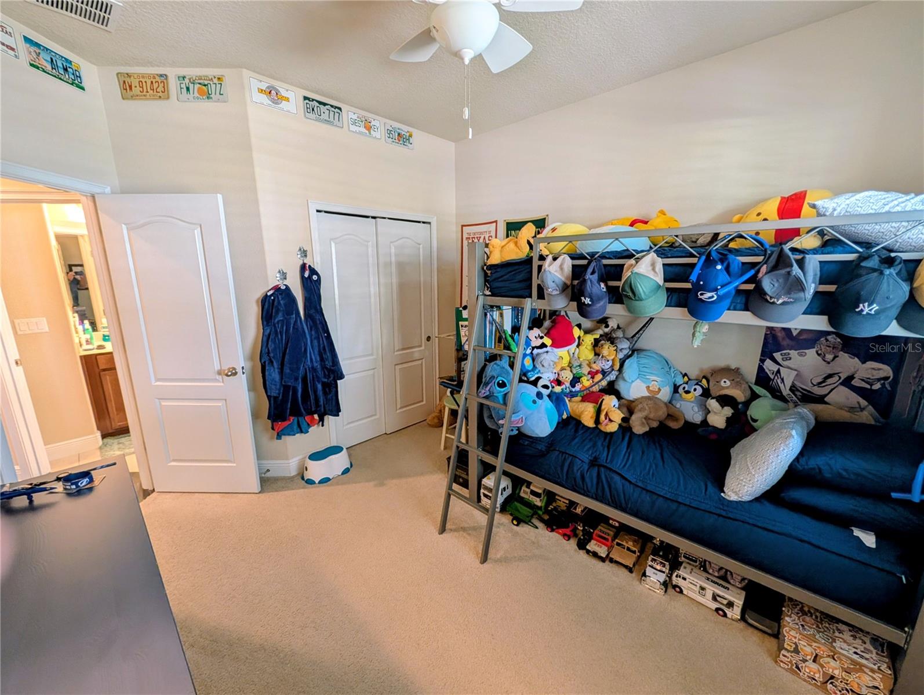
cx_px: 462
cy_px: 348
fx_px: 321
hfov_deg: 110.5
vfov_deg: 94.6
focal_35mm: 12
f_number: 1.7
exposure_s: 1/30
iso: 182
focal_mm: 2.02
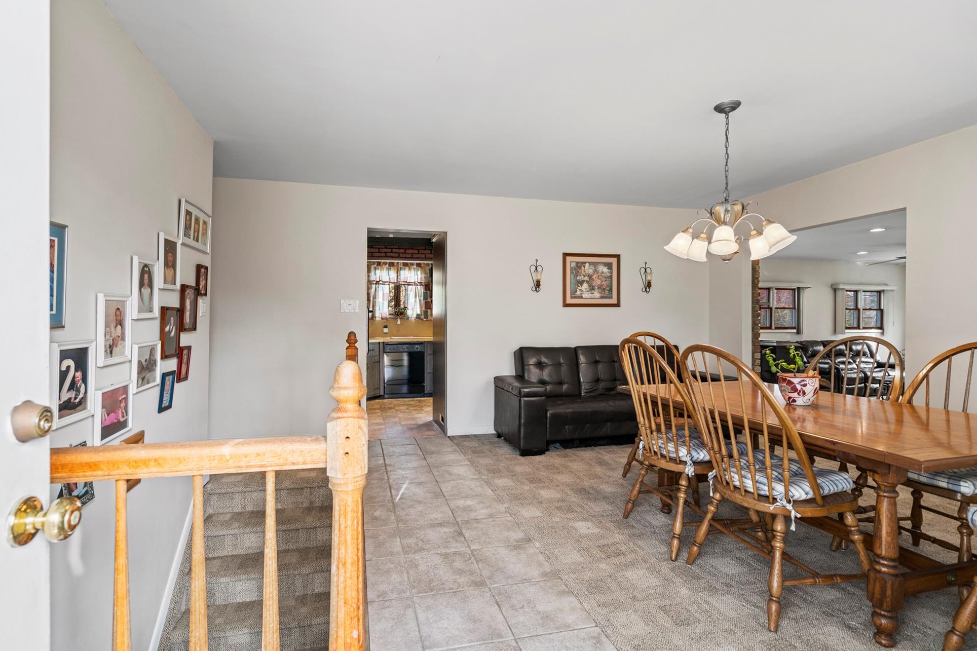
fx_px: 461
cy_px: 326
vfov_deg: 70.4
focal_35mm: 17
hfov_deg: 93.3
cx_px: 476
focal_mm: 16
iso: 500
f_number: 5.6
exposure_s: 1/10
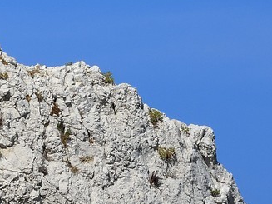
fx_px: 7391
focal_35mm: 941
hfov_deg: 2.1
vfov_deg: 1.6
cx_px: -393
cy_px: 139
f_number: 11
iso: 200
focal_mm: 200
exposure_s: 1/400
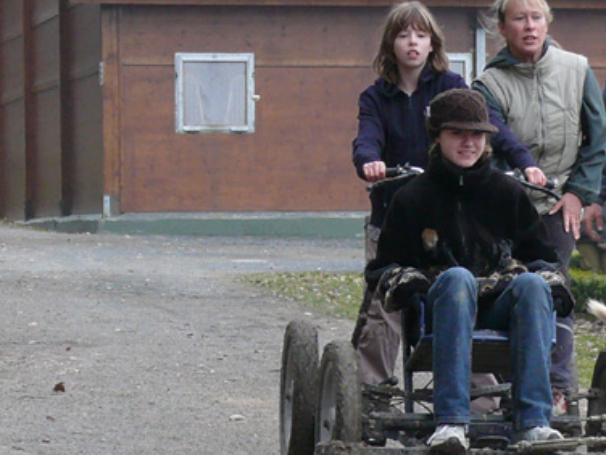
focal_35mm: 234
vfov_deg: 6.3
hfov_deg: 8.4
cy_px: 413
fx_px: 4096
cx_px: 627
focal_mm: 16.3
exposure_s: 1/400
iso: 200
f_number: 3.2
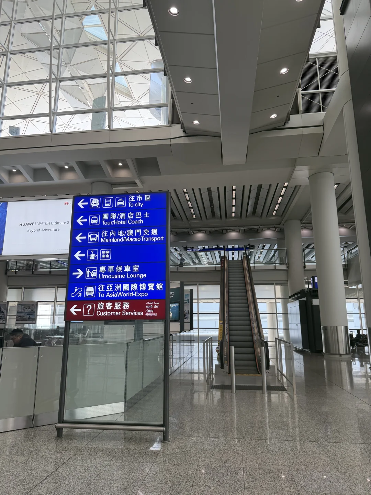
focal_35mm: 24
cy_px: 248
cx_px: 186
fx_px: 343
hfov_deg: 56.8
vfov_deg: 71.6
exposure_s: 1/279
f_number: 1.78
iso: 125
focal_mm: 6.76
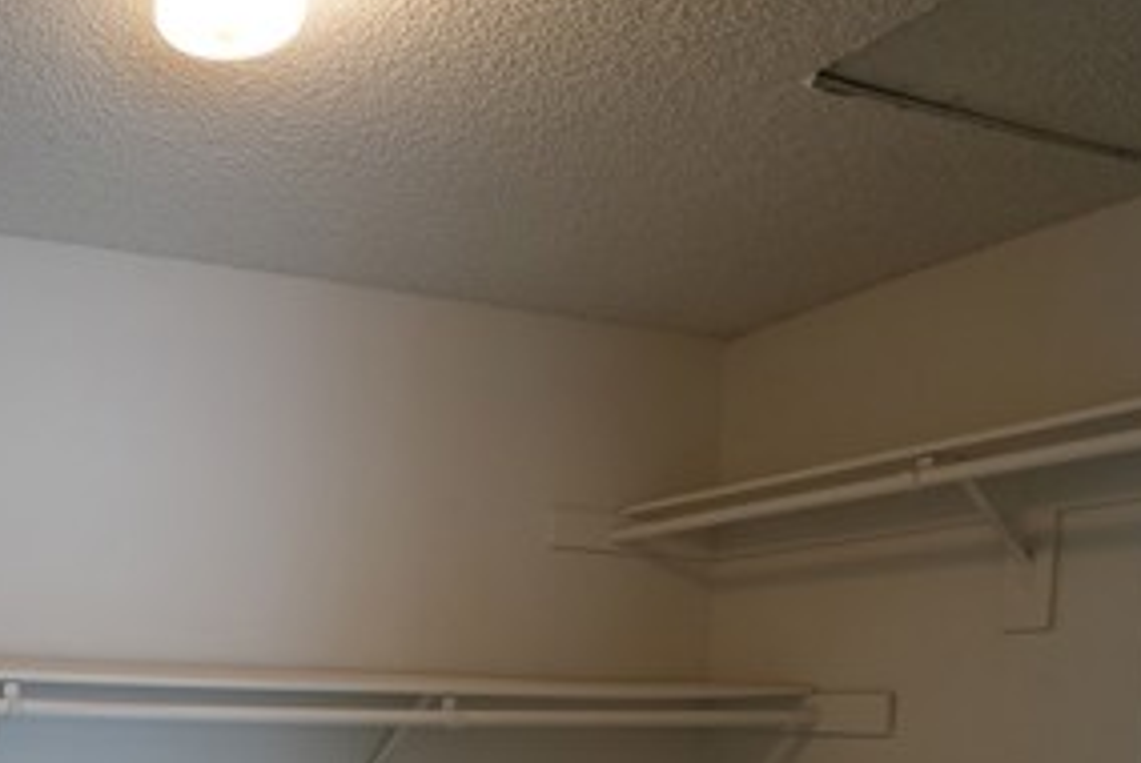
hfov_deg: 46.0
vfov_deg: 33.0
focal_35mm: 36
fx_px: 1142
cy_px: 809
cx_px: 40
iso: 800
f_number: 6.3
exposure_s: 1/30
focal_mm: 16
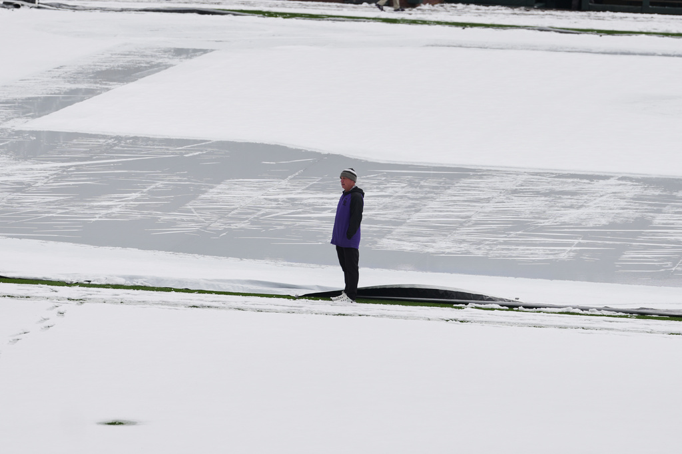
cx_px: 341
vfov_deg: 4.6
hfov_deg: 6.9
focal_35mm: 300
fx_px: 5681
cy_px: 227
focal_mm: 200
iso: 200
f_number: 3.2
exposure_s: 1/3200
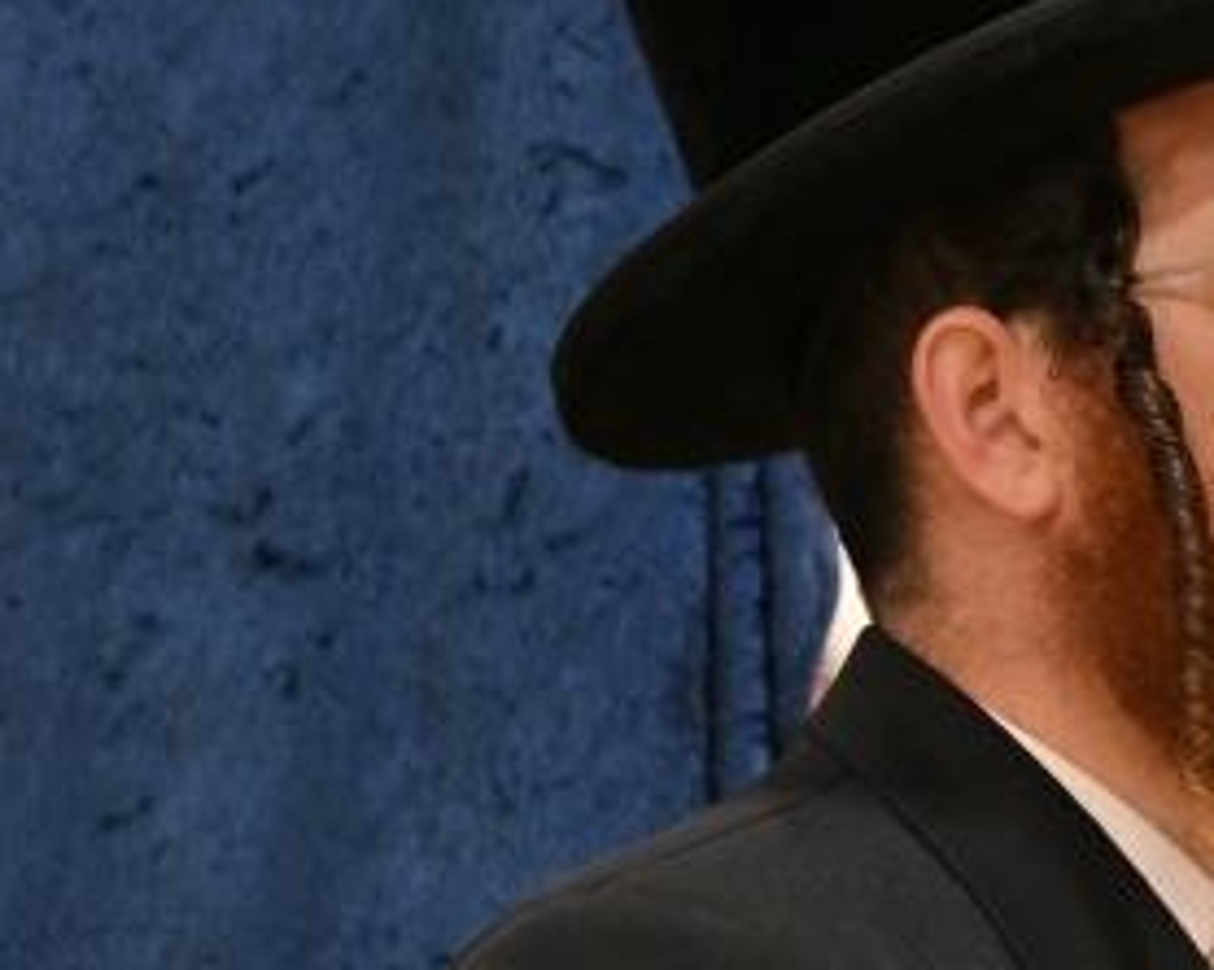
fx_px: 14900
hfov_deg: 4.7
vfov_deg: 3.7
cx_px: 1354
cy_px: 575
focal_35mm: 415
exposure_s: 1/250
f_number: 4
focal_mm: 120
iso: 640
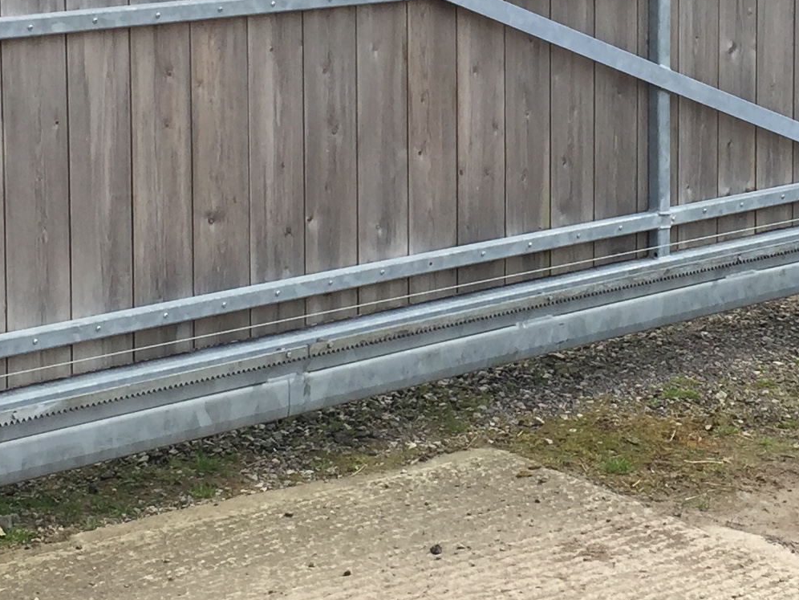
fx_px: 2193
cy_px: 71
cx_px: 580
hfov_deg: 20.5
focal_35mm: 95
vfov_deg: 15.4
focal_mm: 4.15
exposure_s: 1/989
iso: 32
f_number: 2.2
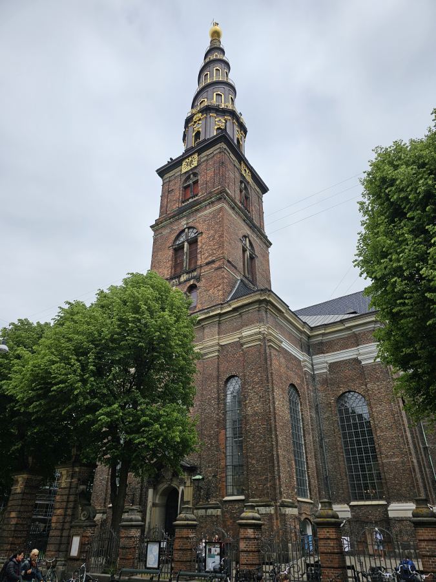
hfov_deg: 58.9
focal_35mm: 23
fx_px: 386
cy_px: 291
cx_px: 218
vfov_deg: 73.9
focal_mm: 6.3
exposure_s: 1/1105
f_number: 1.7
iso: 10
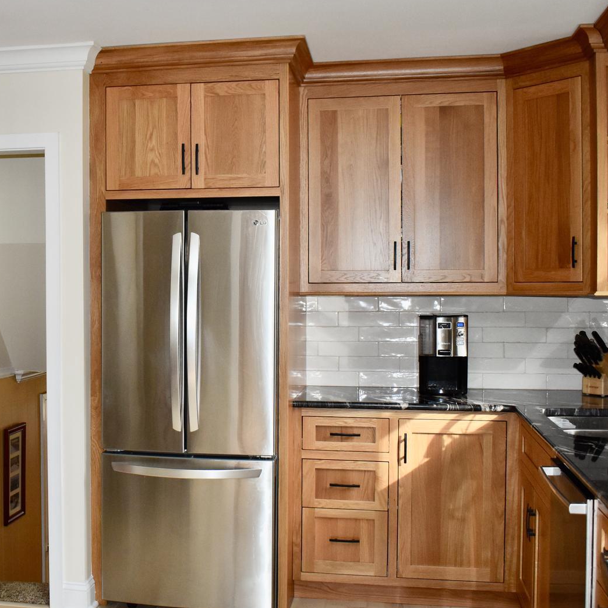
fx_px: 894
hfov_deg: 36.9
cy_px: 316
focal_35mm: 45
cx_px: 178
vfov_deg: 37.5
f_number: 3.5
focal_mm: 18
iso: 900
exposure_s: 1/125
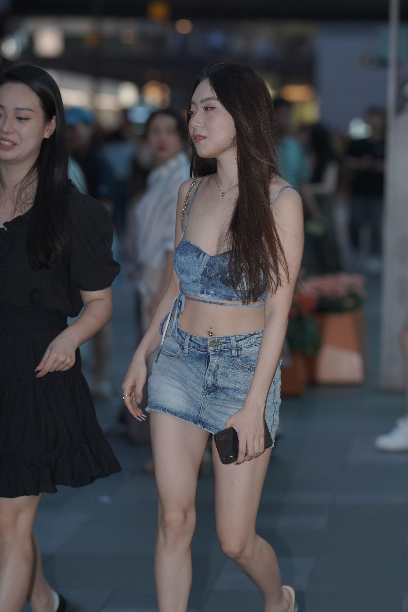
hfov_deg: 10.2
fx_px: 2295
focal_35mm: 135
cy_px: 306
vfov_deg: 15.2
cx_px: 204
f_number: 3.2
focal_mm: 135
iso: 500
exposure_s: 1/200
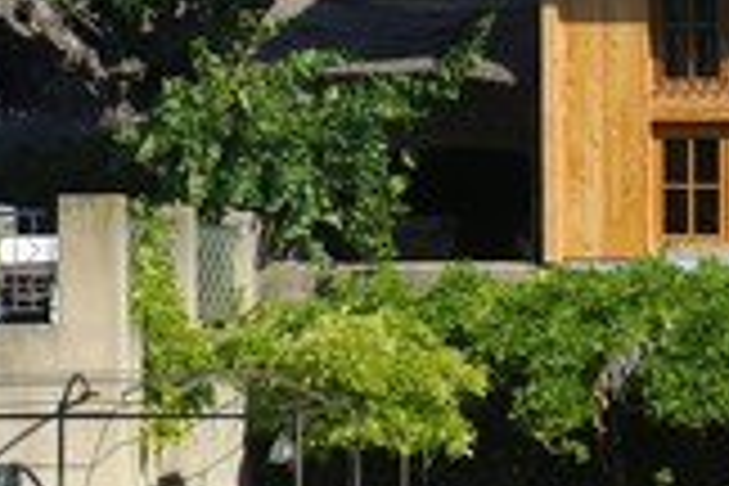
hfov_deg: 4.0
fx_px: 10509
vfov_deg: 2.6
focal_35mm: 519
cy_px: 148
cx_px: 666
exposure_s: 1/200
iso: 200
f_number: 10
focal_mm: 200
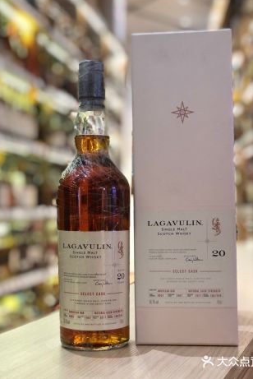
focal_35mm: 60
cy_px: 188
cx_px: 131
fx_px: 632
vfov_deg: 33.4
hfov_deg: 22.7
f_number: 2.8
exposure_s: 1/33
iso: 125
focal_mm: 6.6
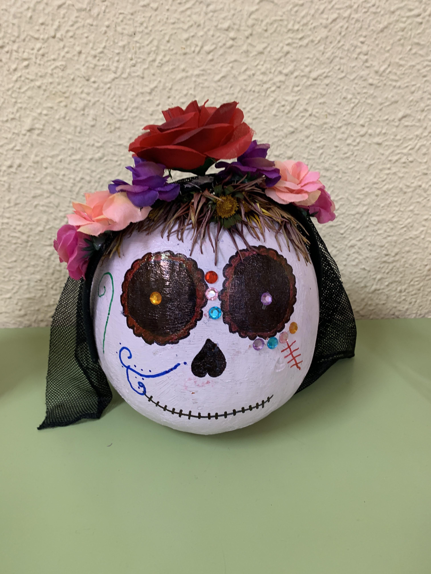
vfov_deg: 67.3
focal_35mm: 26
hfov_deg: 53.1
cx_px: 216
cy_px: 287
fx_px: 432
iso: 160
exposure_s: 1/50
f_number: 1.8
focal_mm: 4.25
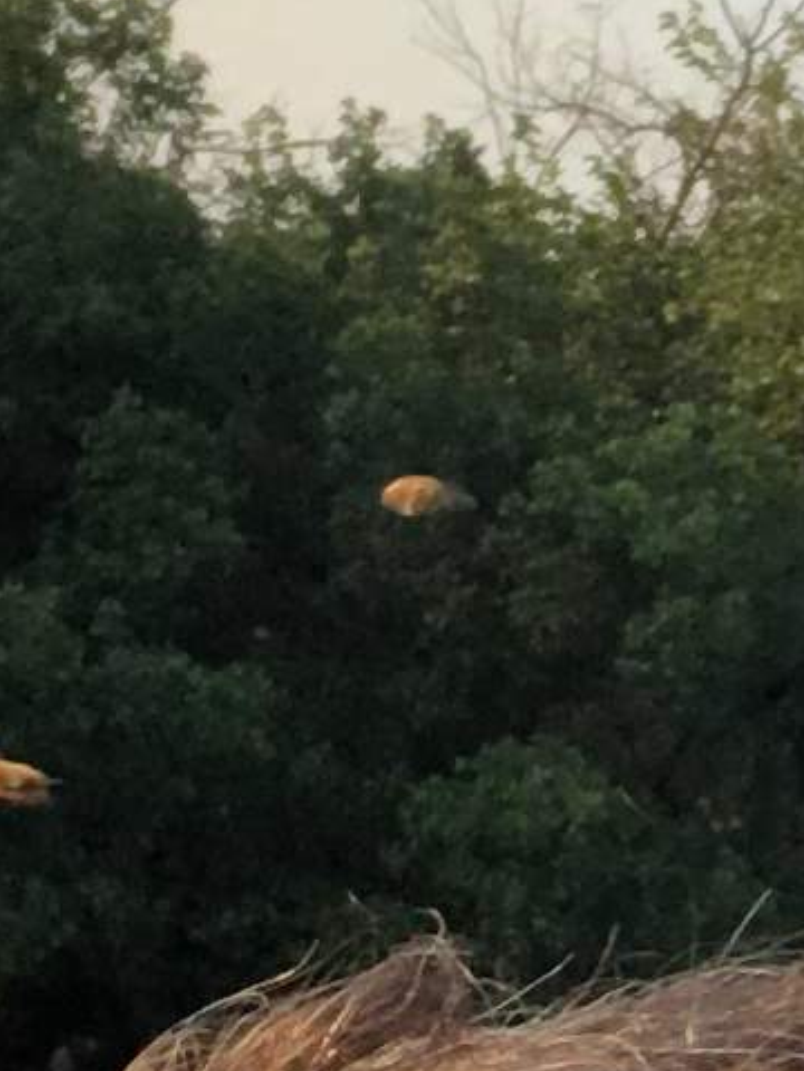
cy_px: 993
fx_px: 6379
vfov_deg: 9.6
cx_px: 1009
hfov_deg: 7.1
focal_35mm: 206
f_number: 2.2
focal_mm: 2.87
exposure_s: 1/389
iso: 20
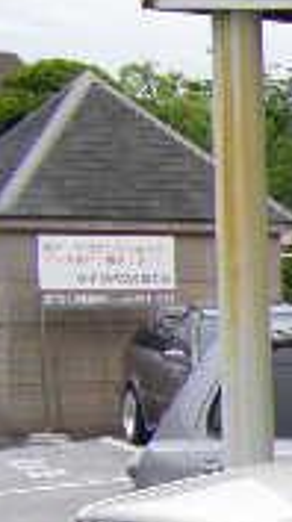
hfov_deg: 7.2
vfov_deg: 14.0
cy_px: 593
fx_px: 2074
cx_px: 844
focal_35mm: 150
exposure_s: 1/160
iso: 80
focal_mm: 6.3
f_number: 3.5
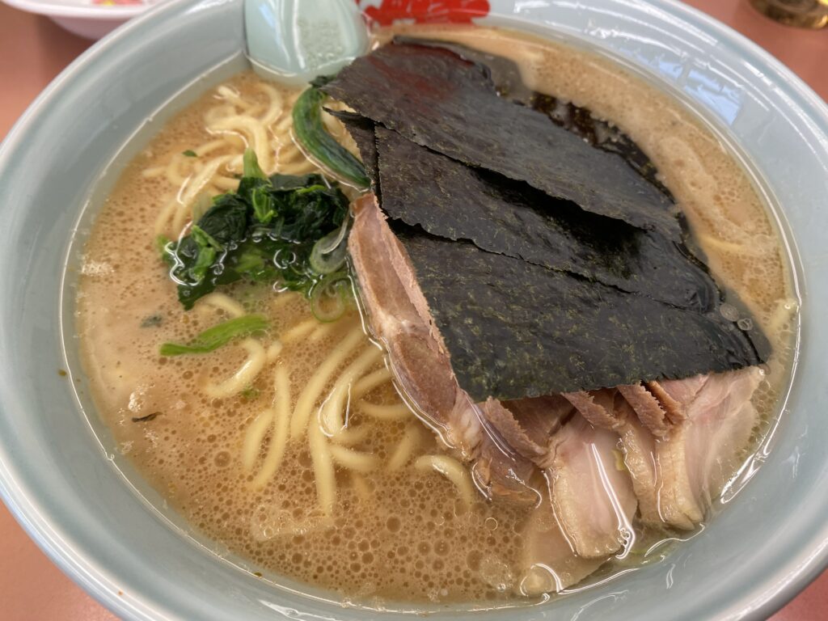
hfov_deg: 67.3
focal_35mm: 26
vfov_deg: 53.1
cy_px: 310
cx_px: 414
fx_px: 622
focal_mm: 4.25
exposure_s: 1/100
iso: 64
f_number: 1.8
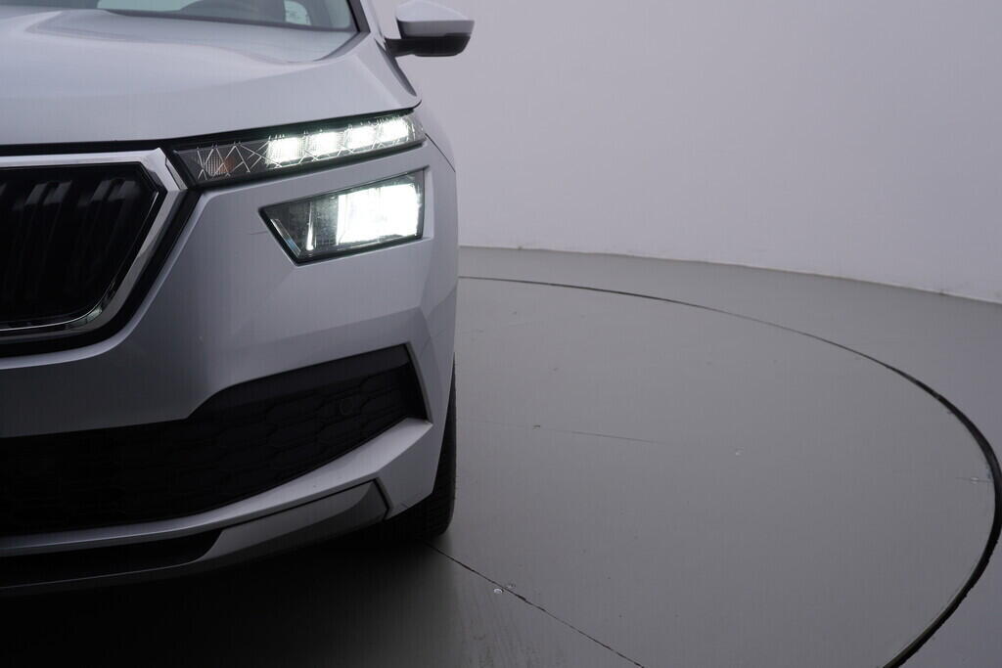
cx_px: 501
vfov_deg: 36.9
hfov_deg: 53.1
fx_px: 1002
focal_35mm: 36
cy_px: 334
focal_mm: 24
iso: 125
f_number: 5
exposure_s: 1/125
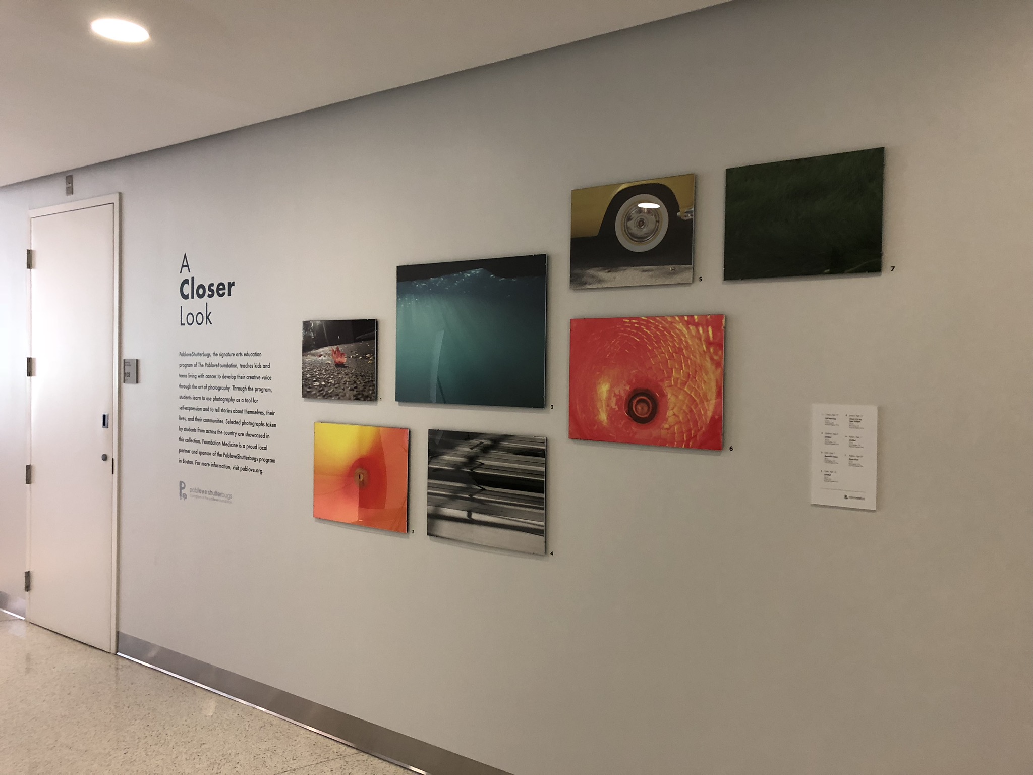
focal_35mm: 28
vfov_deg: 49.7
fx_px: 836
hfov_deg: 63.4
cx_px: 516
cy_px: 388
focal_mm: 4
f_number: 1.8
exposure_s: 1/15
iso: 64
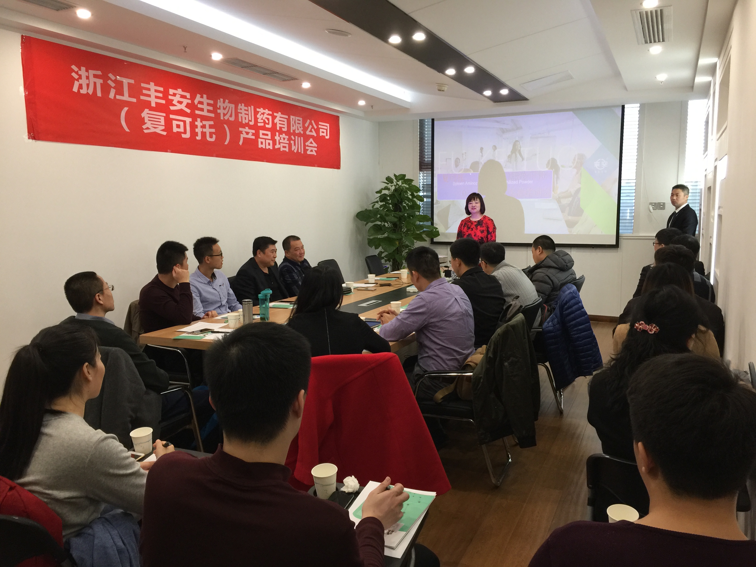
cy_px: 284
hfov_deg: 61.7
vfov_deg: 48.2
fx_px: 633
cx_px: 378
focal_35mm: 29
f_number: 2.2
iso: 64
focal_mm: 4.15
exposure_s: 1/17
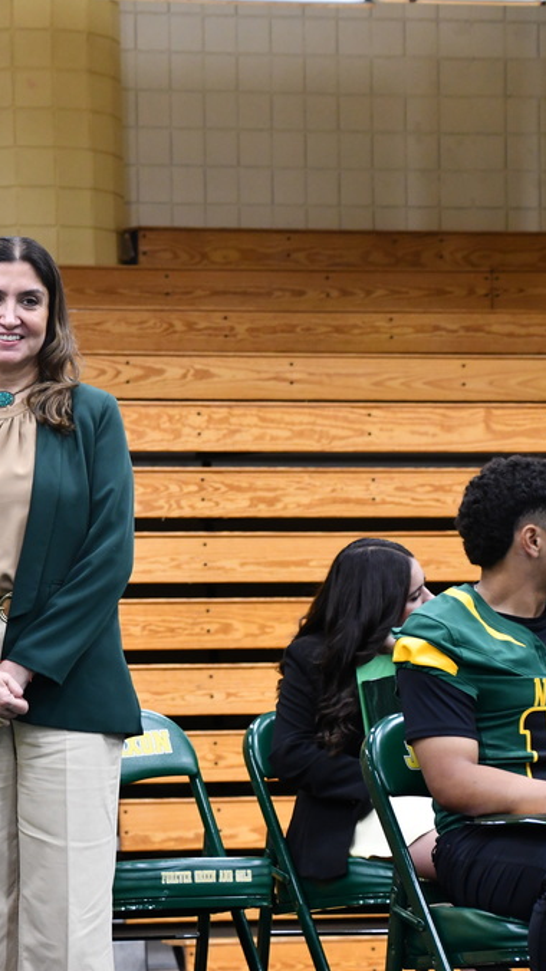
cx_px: -138
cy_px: 485
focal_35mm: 138
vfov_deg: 15.6
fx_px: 3554
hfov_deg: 8.7
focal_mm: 58
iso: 1800
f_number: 4.8
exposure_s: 1/125
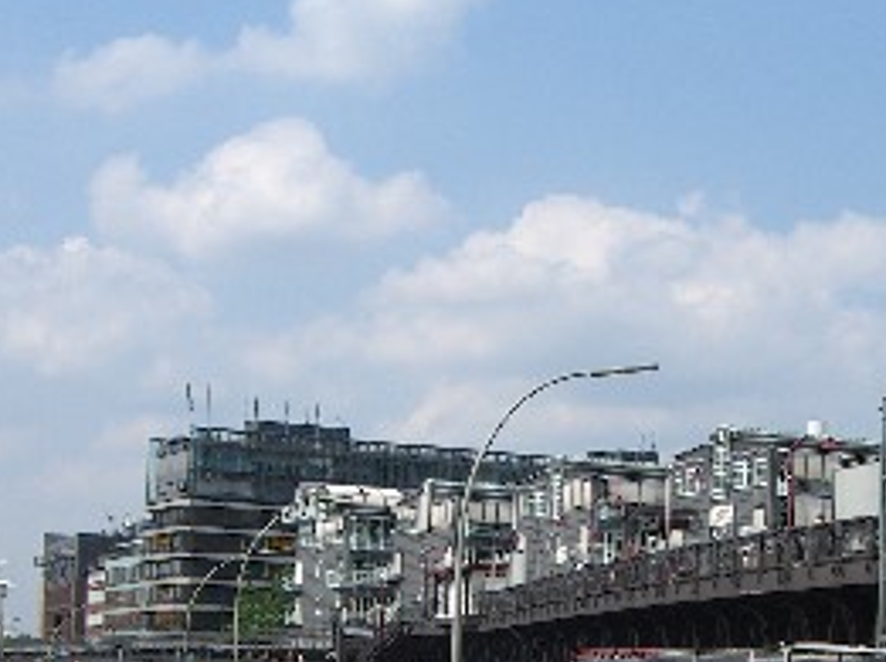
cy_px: 620
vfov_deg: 17.0
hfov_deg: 23.0
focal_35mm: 85
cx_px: 589
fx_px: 2173
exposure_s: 1/200
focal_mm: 7.9
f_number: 8
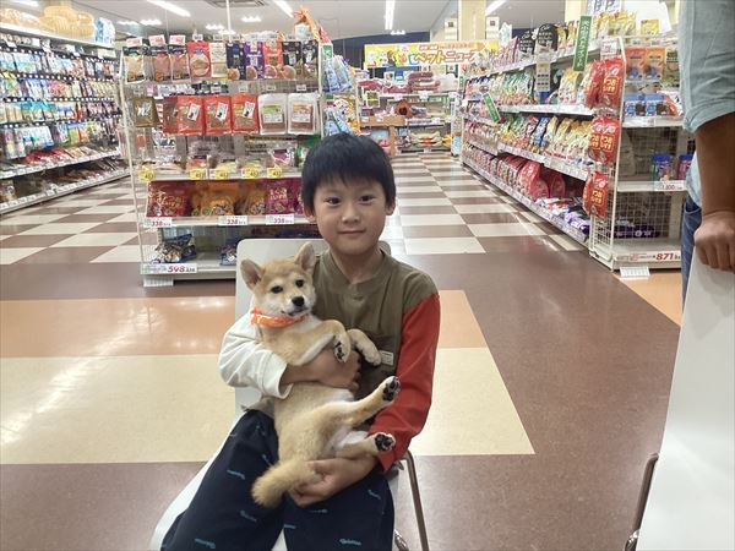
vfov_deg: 45.4
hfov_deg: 58.4
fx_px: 658
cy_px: 276
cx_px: 368
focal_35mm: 31
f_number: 2.4
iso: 125
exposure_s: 1/60
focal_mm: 3.3
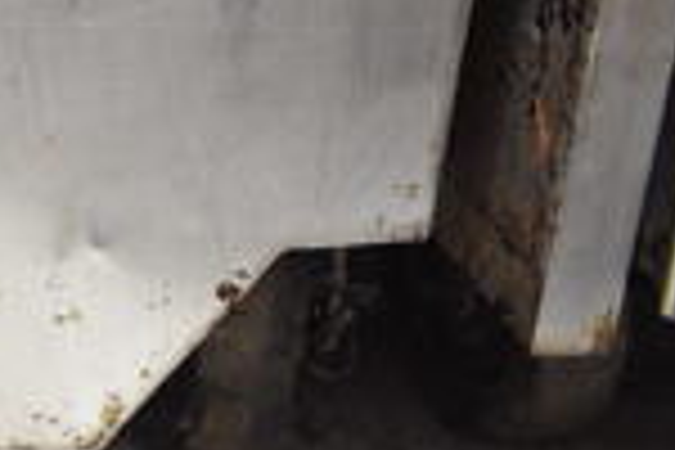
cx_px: -580
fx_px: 2062
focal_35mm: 110
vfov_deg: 11.8
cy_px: -279
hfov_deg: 15.6
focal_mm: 18
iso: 1600
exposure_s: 1/30
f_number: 3.5
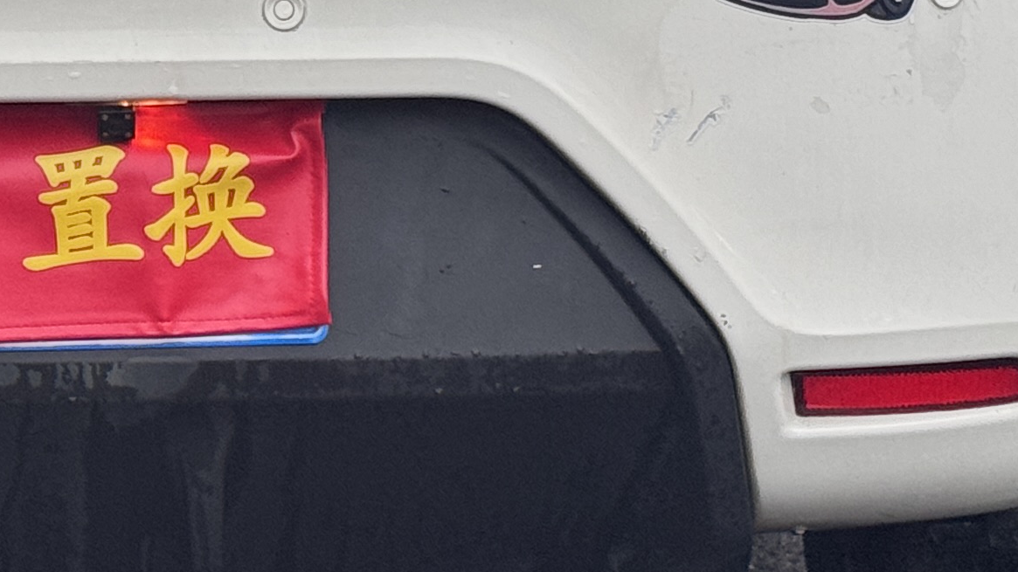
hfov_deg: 11.8
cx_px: -23
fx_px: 4885
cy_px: -114
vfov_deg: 6.7
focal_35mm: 181
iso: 100
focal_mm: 6.76
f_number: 1.78
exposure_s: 1/68
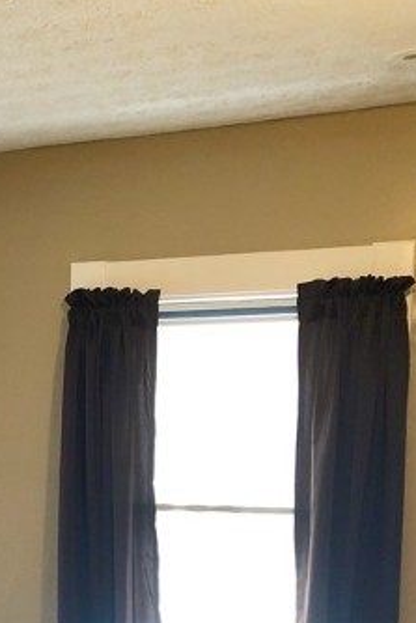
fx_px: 1160
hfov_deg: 19.5
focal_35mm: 67
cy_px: 668
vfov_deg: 27.7
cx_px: -39
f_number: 1.8
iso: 50
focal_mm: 3.99
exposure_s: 1/15
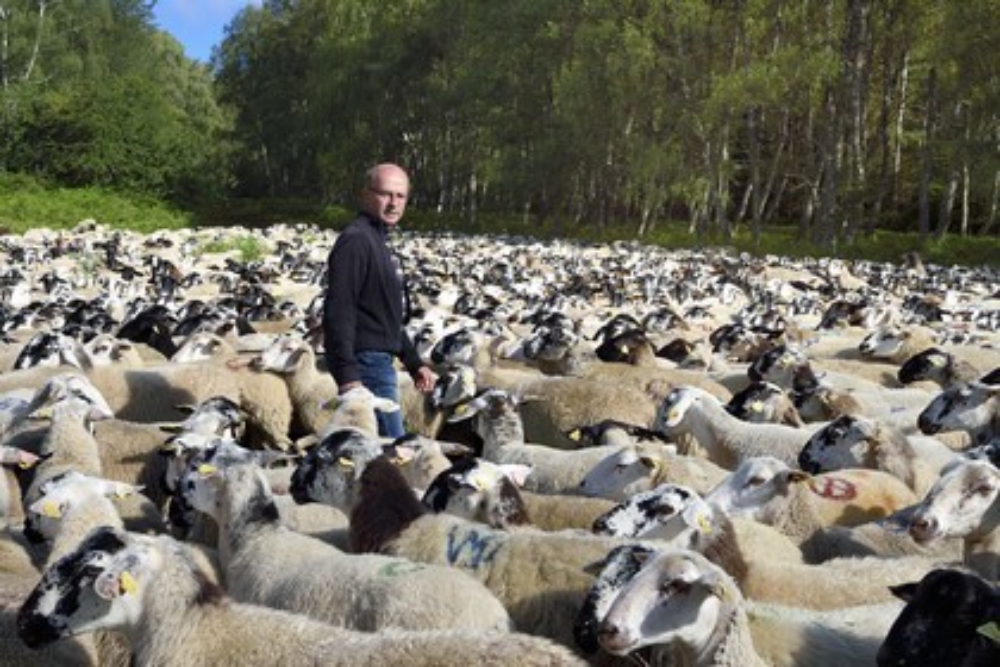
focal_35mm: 48
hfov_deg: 41.1
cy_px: 334
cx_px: 500
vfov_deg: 28.1
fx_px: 1333
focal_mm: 48
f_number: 13
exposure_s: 1/400
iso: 400
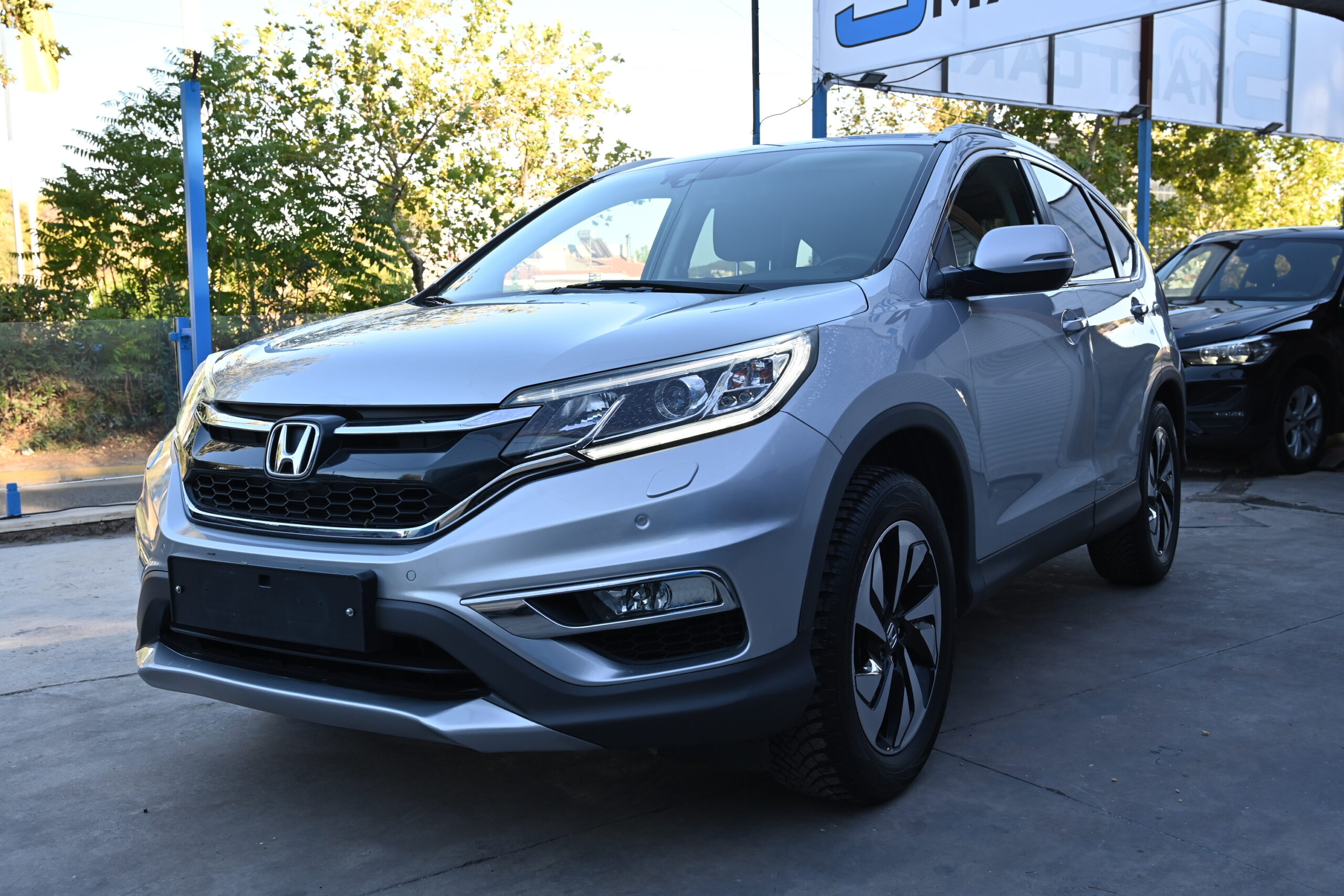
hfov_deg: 55.8
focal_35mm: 34
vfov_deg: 38.9
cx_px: 672
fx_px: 1269
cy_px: 448
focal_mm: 34
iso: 200
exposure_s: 1/125
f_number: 6.3
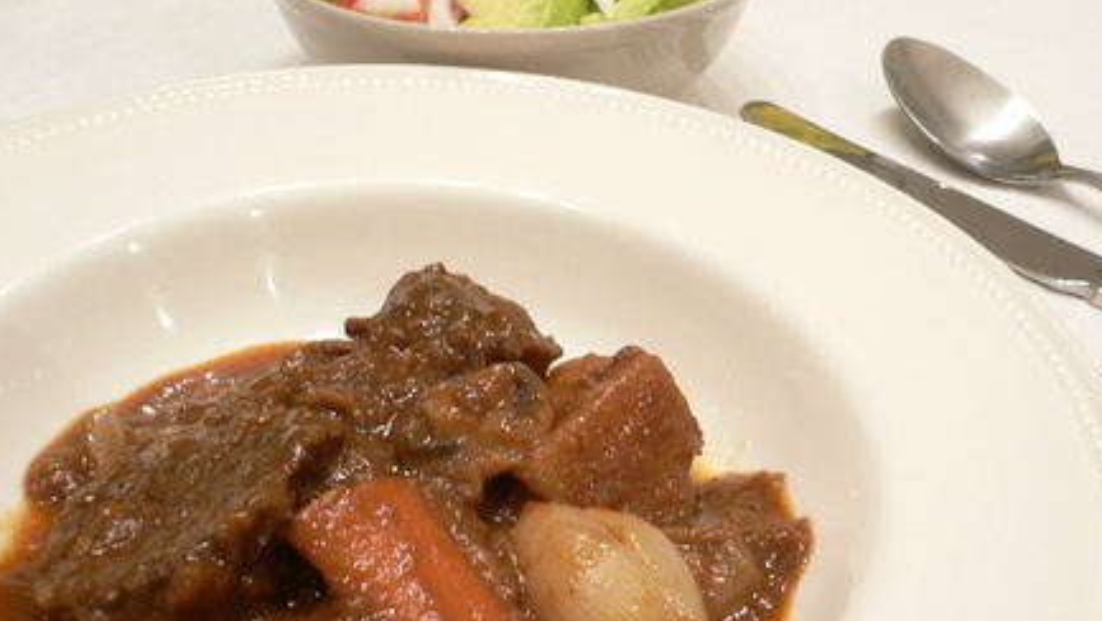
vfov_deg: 27.1
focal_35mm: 44
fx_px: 1286
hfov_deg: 46.4
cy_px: 388
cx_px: 585
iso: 100
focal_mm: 5.8
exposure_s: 1/8
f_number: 2.8
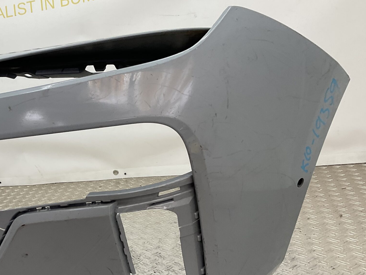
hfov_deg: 37.2
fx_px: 518
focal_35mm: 49
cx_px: 60
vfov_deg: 29.4
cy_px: 190
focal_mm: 3
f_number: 1.8
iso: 25
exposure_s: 1/100
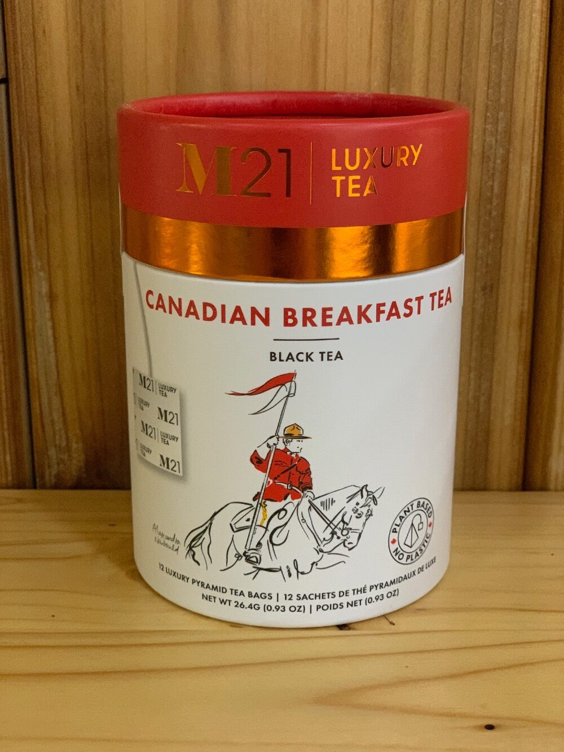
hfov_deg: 28.0
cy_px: 376
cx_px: 282
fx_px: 1129
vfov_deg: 36.8
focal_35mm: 52
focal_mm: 6
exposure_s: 1/60
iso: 400
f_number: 2.4
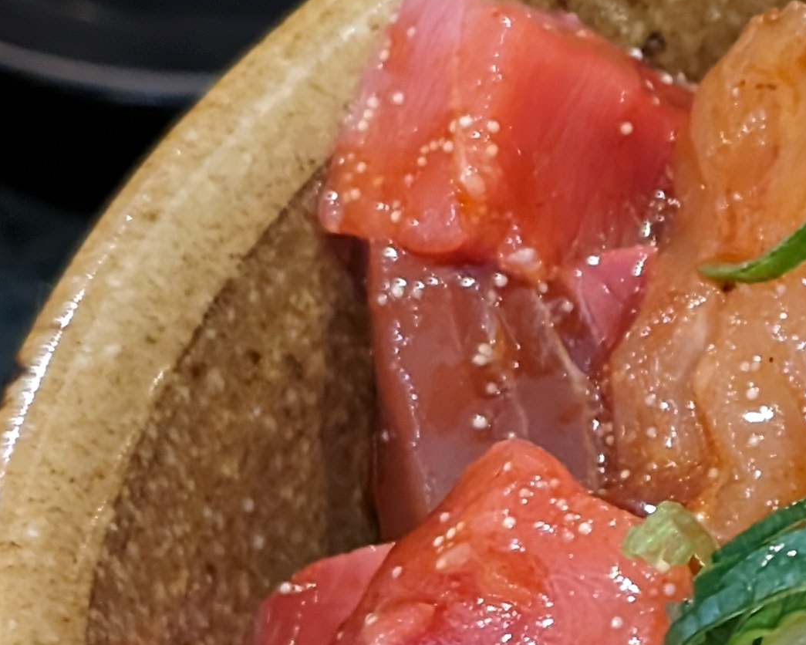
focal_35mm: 187
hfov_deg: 9.9
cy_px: 252
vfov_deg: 8.3
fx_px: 4461
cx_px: 1338
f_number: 1.68
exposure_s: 1/24
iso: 315
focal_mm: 6.9
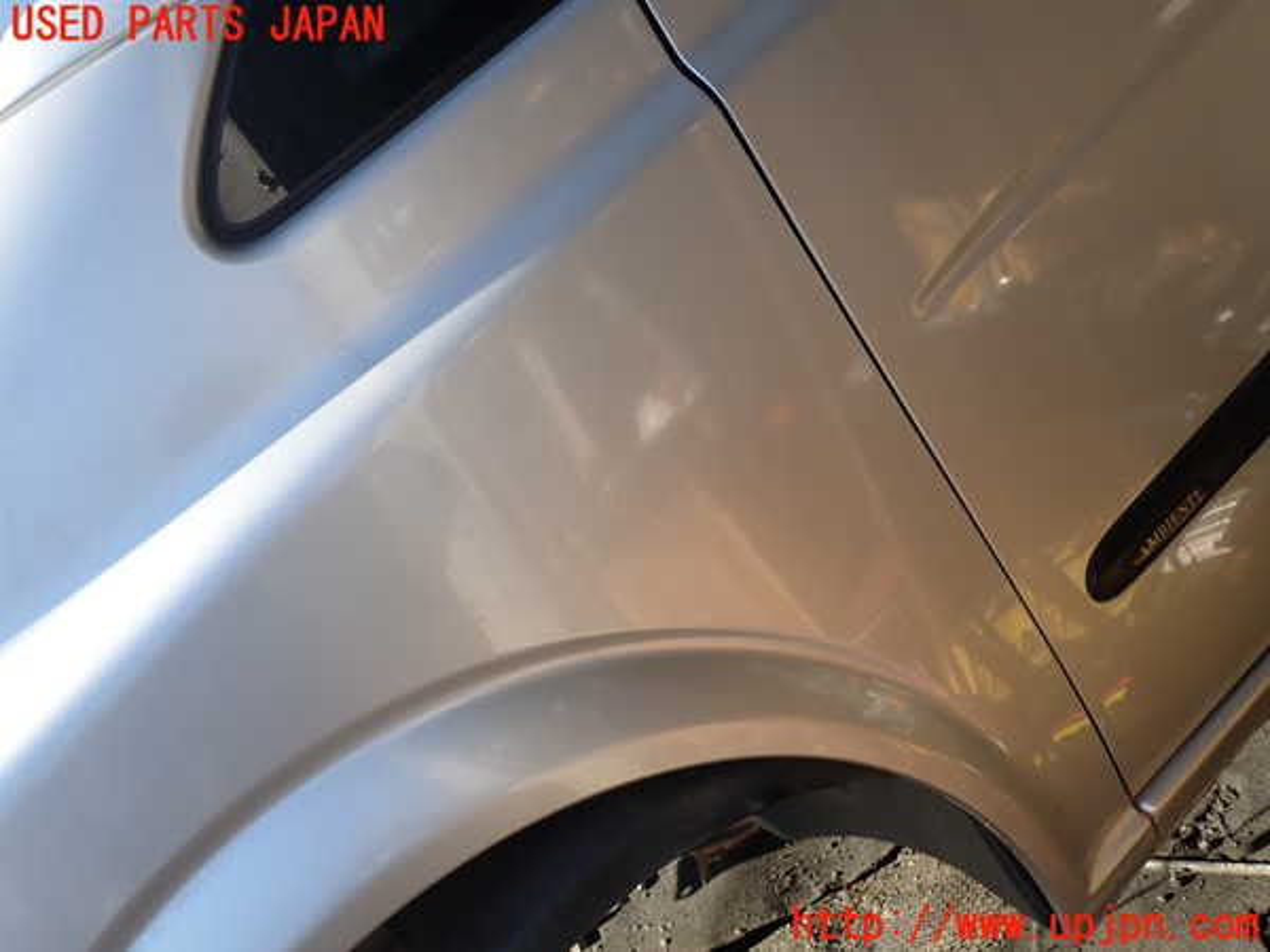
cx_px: 635
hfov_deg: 60.0
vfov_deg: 46.8
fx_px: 1101
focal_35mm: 30
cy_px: 476
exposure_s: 1/320
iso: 100
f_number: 3.2
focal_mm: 5.4
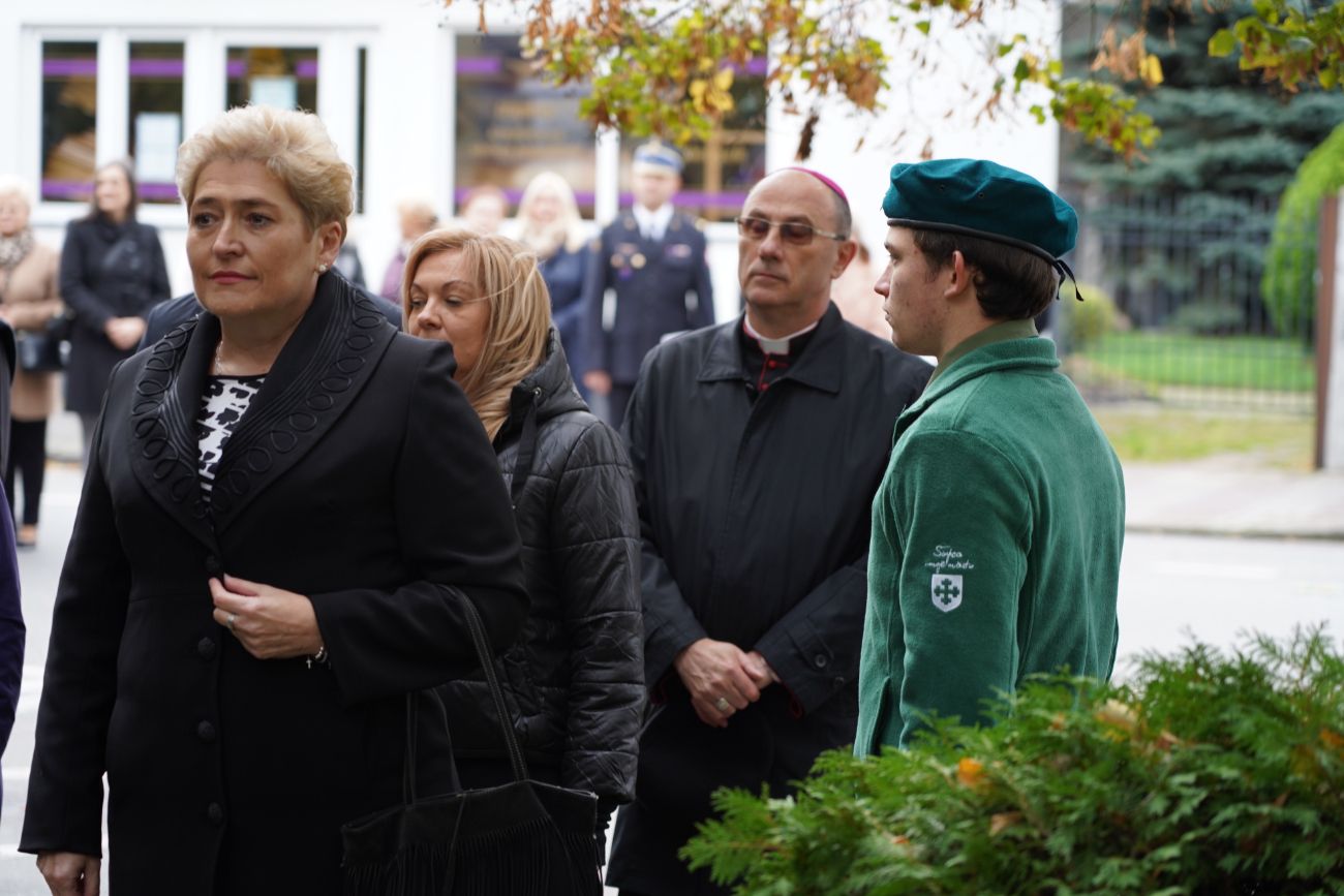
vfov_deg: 13.0
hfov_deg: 19.5
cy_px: 448
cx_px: 672
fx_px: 3920
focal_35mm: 105
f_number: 4
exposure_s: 1/100
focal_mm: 105
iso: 320
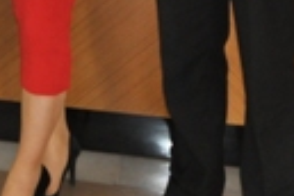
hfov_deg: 14.5
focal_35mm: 134
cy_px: -279
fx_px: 1094
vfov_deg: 9.2
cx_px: -107
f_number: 3.5
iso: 800
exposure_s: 1/60
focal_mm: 18
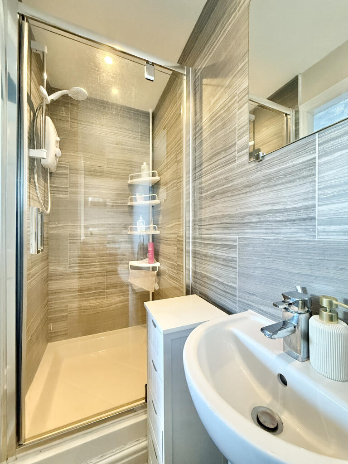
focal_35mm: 14
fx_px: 188
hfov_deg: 85.7
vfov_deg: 102.1
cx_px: 174
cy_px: 232
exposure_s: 1/50
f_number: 2.2
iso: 800
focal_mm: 2.22
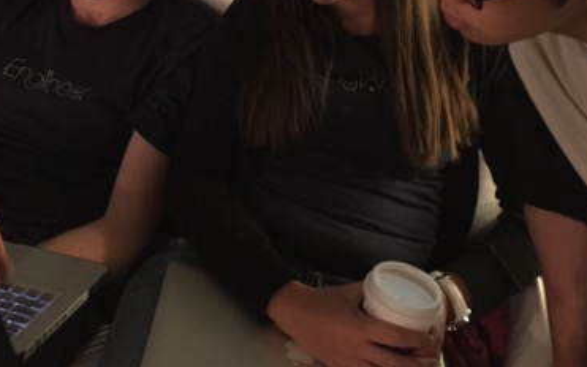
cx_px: 130
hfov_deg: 37.0
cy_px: 30
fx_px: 848
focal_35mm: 53
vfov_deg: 23.7
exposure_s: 1/4
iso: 125
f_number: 2.2
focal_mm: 4.15
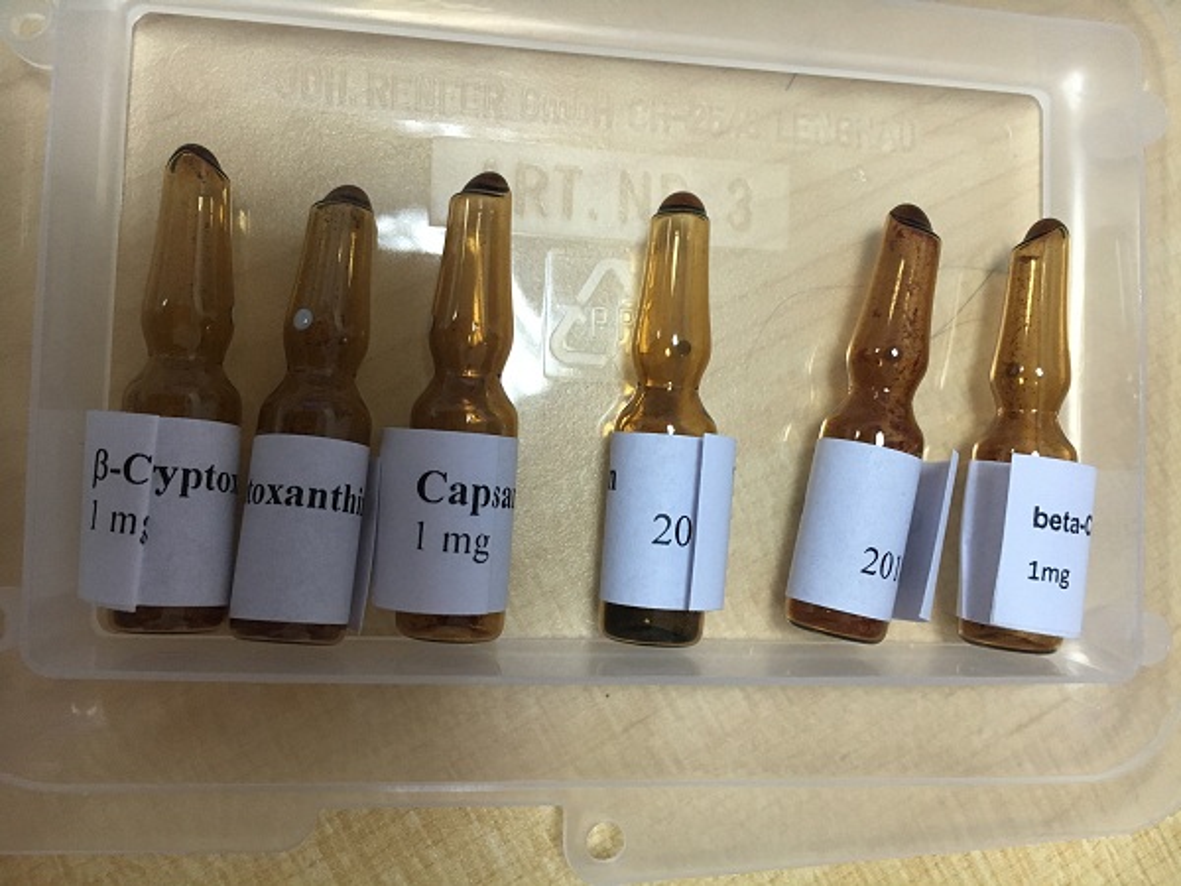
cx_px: 590
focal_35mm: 29
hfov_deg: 61.7
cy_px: 443
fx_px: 989
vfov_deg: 48.2
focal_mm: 4.15
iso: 160
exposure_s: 1/33
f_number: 2.2
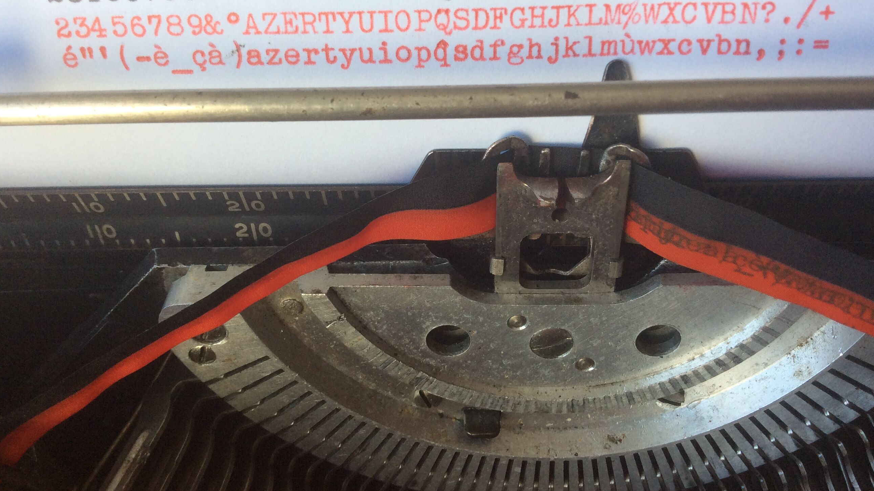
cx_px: 436
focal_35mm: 35
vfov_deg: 33.7
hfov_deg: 56.6
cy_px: 233
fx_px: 811
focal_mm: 3.3
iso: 40
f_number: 2.4
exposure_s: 1/50
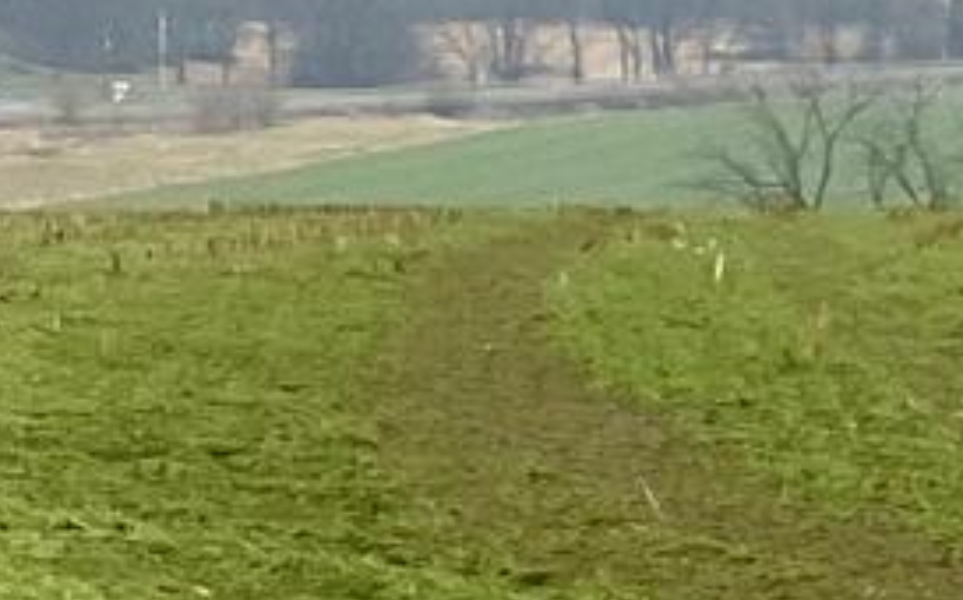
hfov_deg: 7.6
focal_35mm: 231
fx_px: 6056
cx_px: -2219
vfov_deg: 5.6
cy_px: -265
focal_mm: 3
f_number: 1.8
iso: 16
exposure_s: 1/156
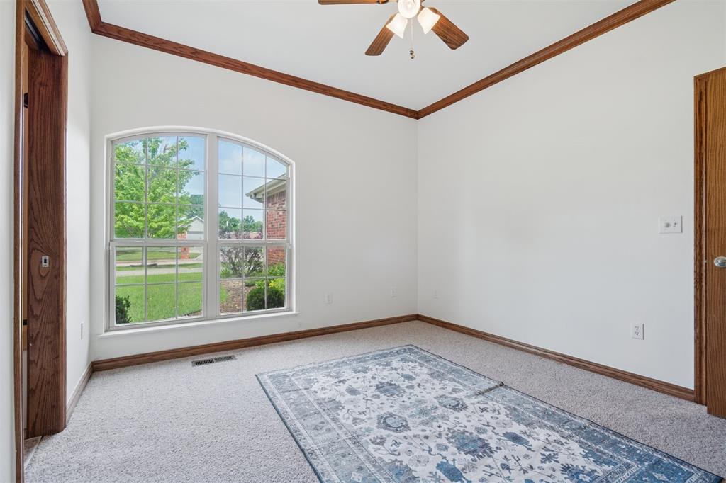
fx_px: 323
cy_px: 242
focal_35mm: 16
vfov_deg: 73.7
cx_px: 363
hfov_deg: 96.8
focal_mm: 16
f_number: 7.1
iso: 200
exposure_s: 1/30
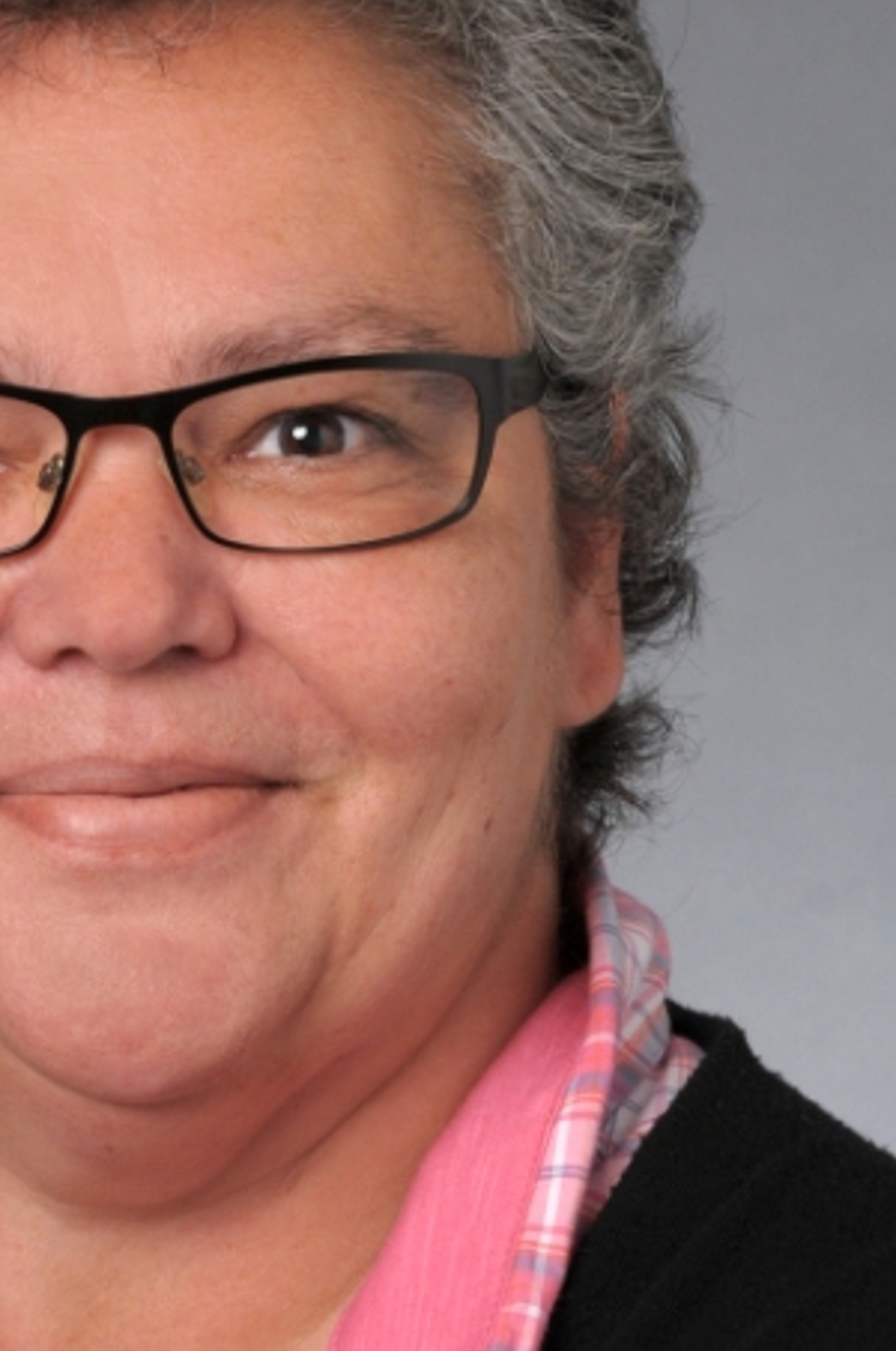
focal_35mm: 289
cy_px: 924
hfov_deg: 4.7
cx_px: 105
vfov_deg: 7.1
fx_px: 10827
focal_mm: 85
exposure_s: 1/125
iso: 200
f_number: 11
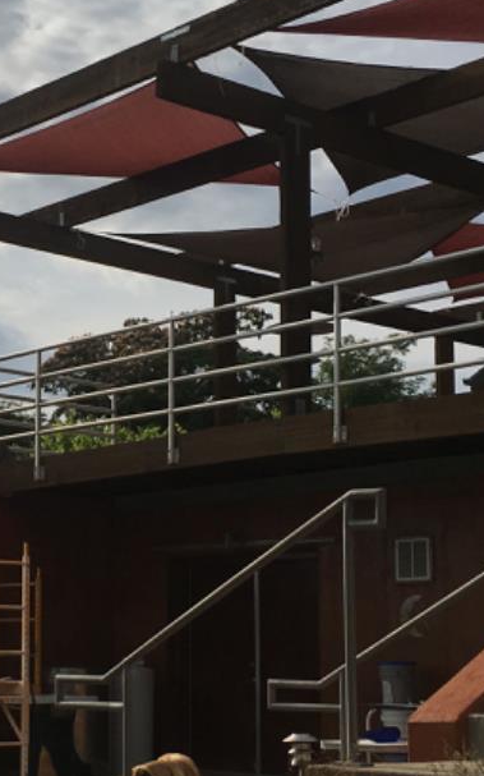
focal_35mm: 76
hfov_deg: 16.7
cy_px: 439
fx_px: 1605
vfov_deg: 27.1
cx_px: -14
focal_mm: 4.15
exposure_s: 1/4274
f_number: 2.2
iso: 25
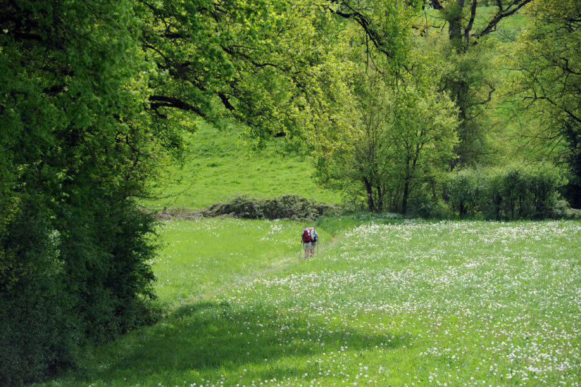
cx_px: 290
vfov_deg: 6.9
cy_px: 194
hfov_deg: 10.3
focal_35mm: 200
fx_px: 3226
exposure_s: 1/200
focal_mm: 200
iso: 200
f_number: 8
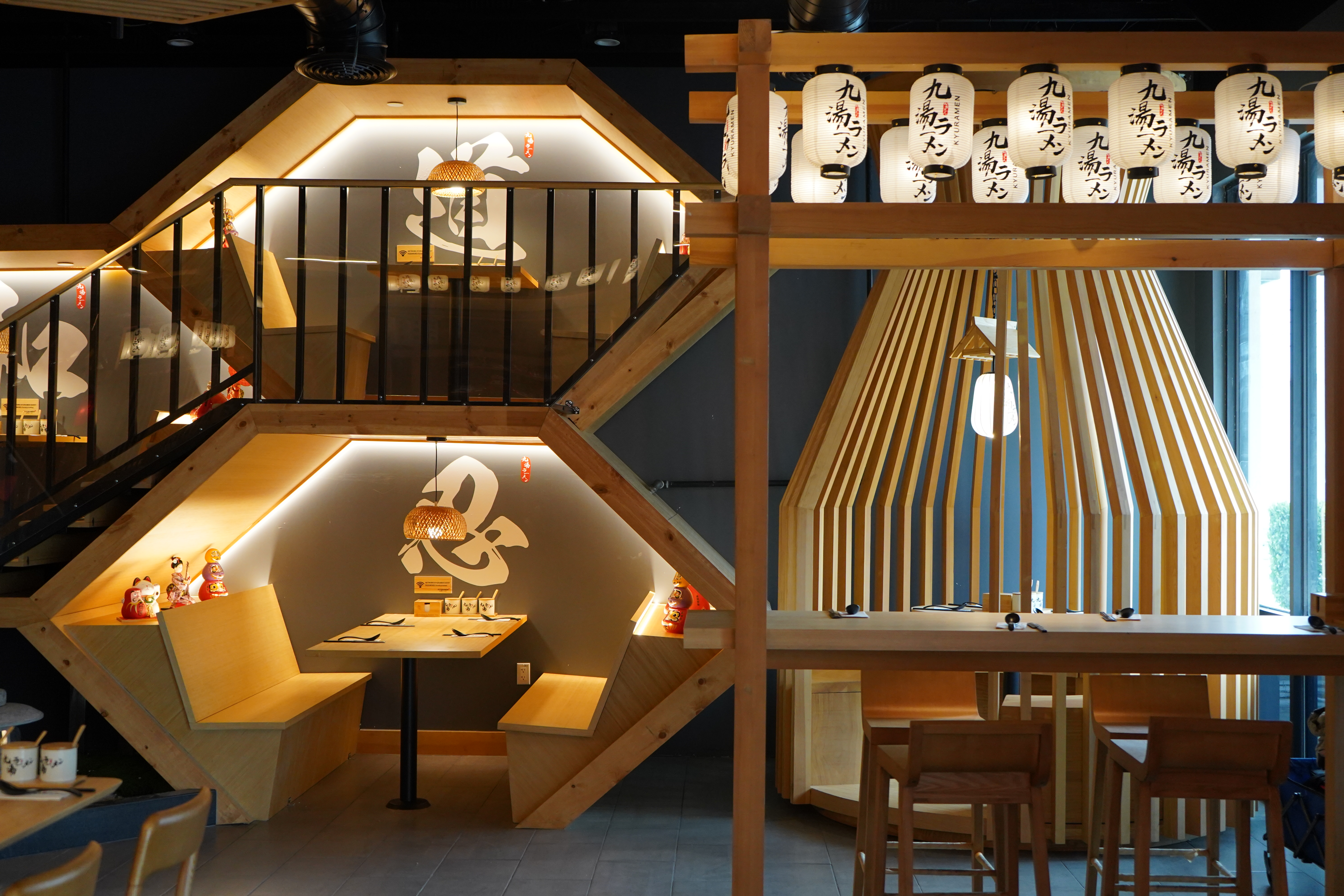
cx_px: 672
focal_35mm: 42
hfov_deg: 46.4
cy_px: 448
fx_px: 1568
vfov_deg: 31.9
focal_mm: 42
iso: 2500
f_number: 4.5
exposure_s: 1/160
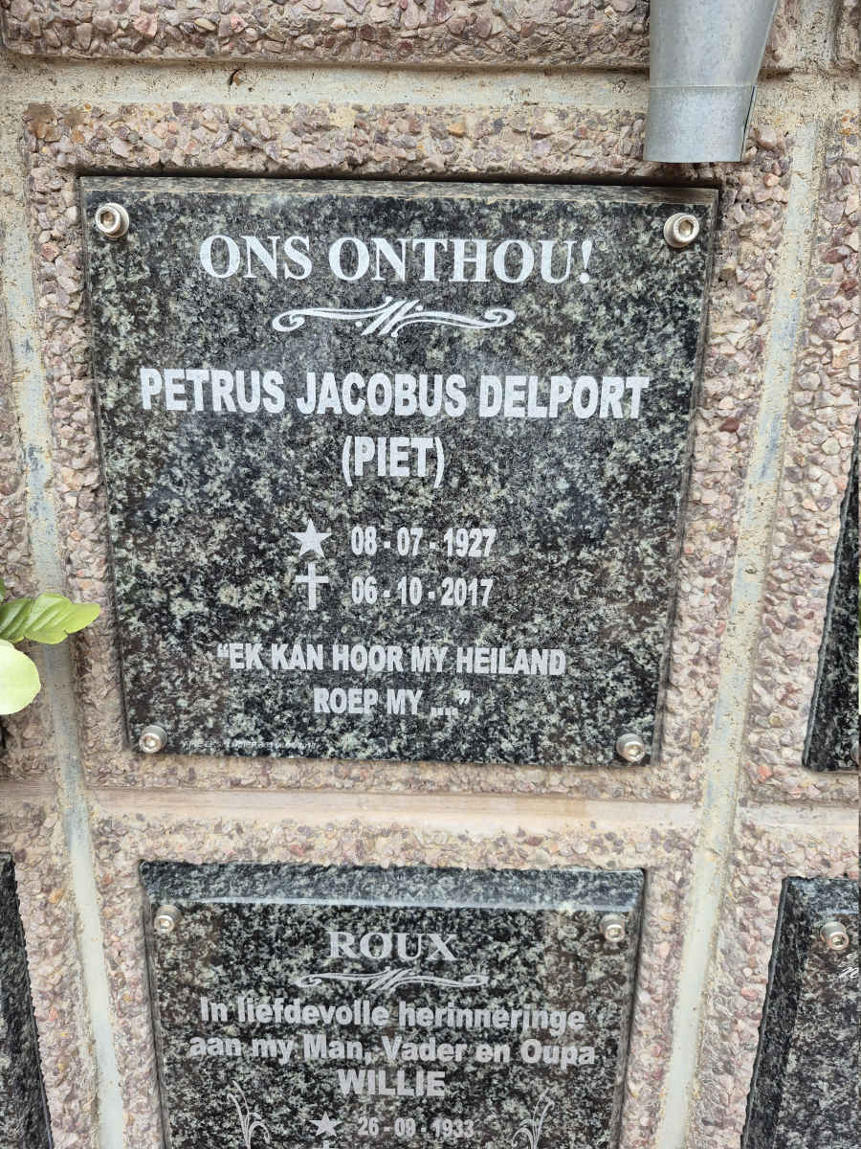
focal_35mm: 23
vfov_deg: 73.9
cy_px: 574
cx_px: 430
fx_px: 763
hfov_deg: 58.9
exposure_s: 1/180
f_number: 1.8
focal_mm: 5.4
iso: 80
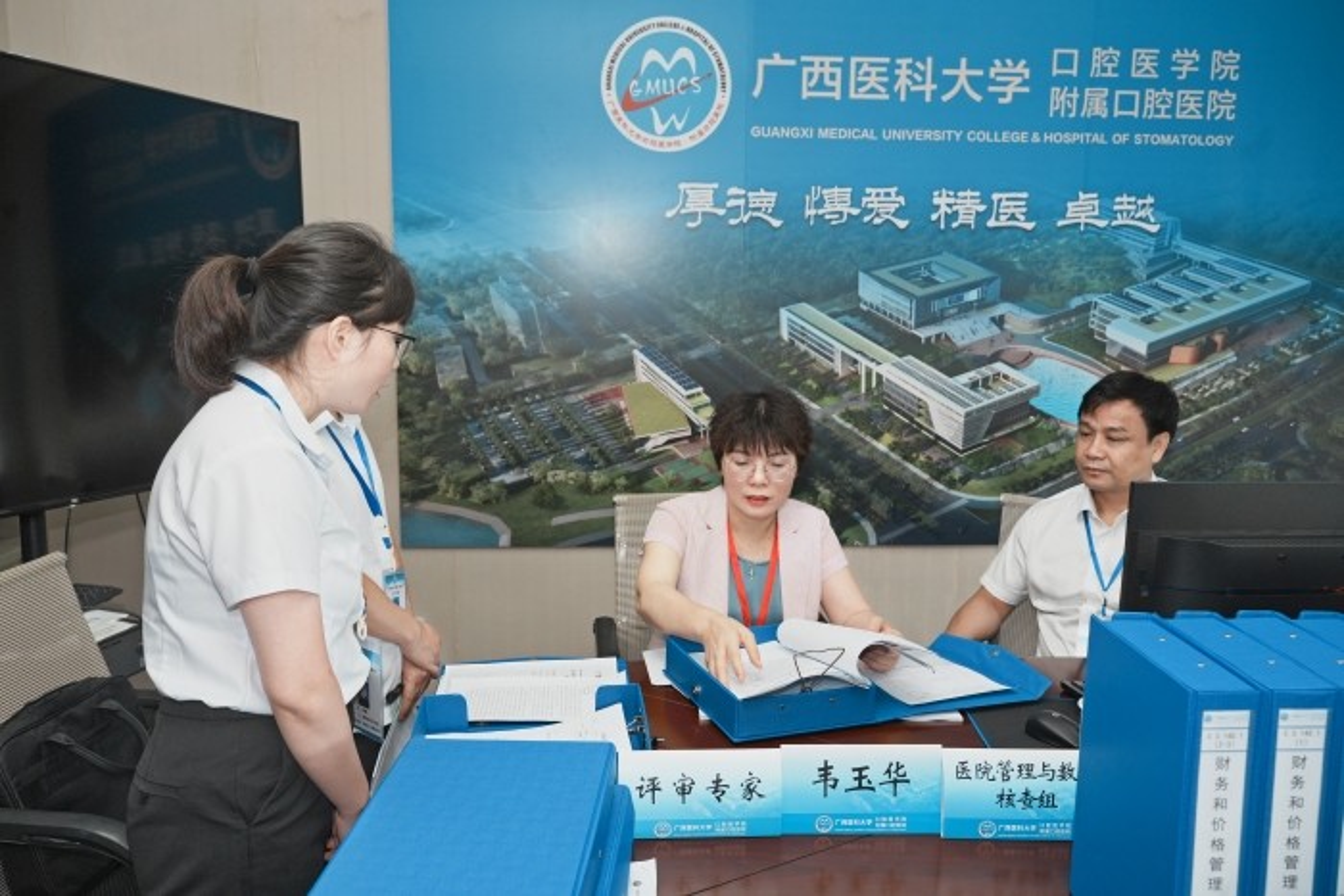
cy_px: 448
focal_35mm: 31
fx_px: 1157
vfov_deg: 42.3
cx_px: 672
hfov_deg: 60.3
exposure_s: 1/125
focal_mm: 31
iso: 640
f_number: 6.3
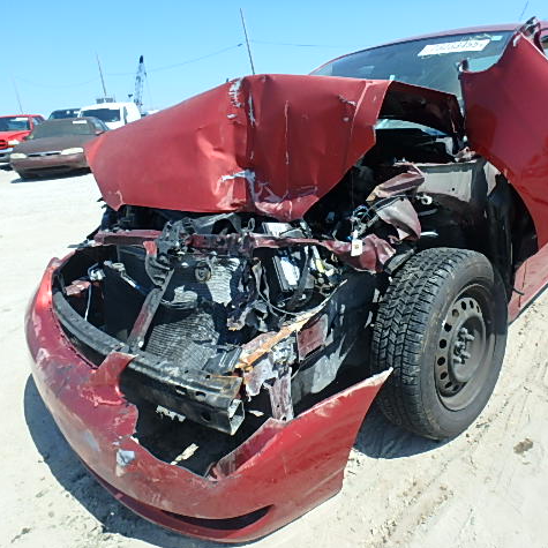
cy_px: 276
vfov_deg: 62.9
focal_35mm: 25
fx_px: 448
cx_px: 329
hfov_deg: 62.4
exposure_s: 1/800
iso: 125
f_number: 3.5
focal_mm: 3.7
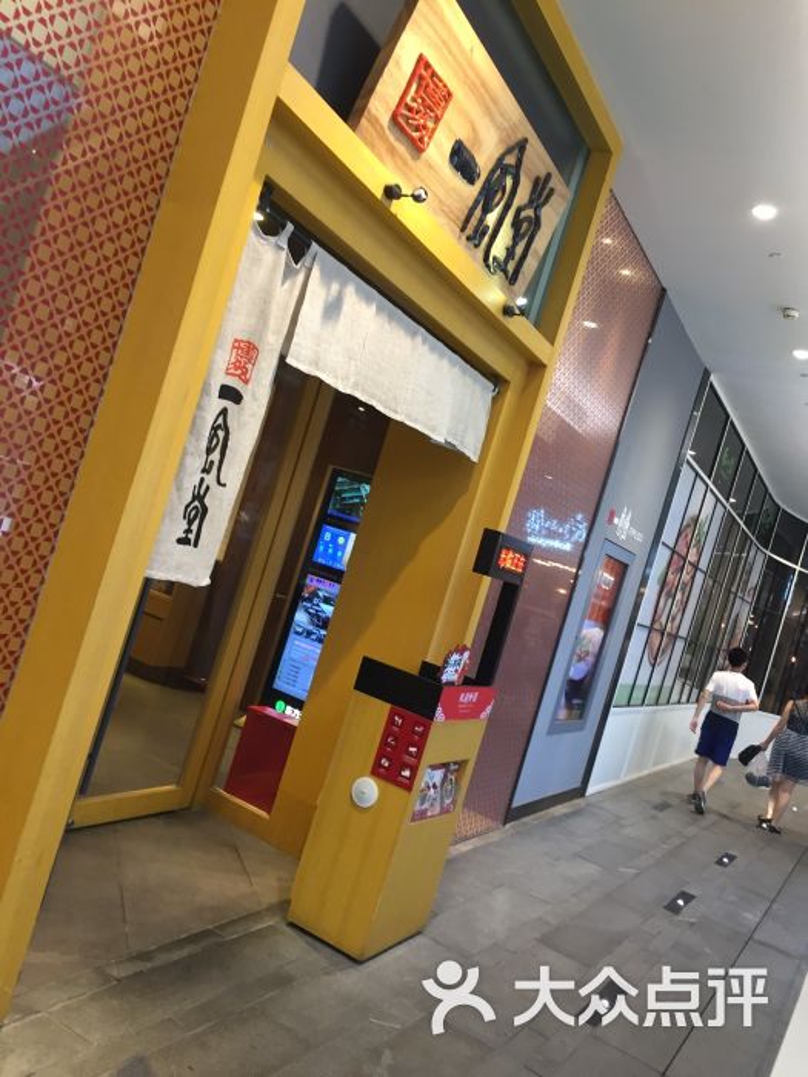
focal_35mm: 29
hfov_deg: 48.2
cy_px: 538
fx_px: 903
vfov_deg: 61.7
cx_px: 404
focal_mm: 4.15
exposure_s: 1/33
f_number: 2.2
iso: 100
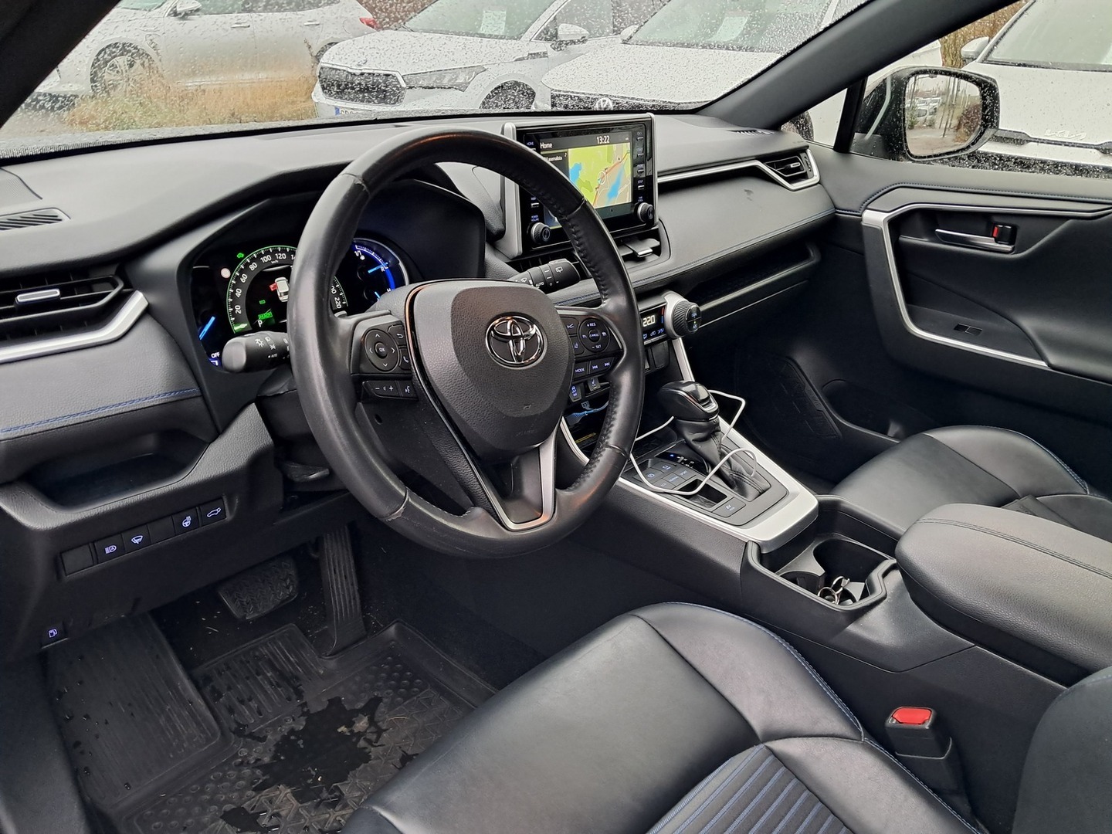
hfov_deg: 65.3
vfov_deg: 51.4
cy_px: 417
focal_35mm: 27
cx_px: 556
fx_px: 867
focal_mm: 4
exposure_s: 1/50
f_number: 1.8
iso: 500
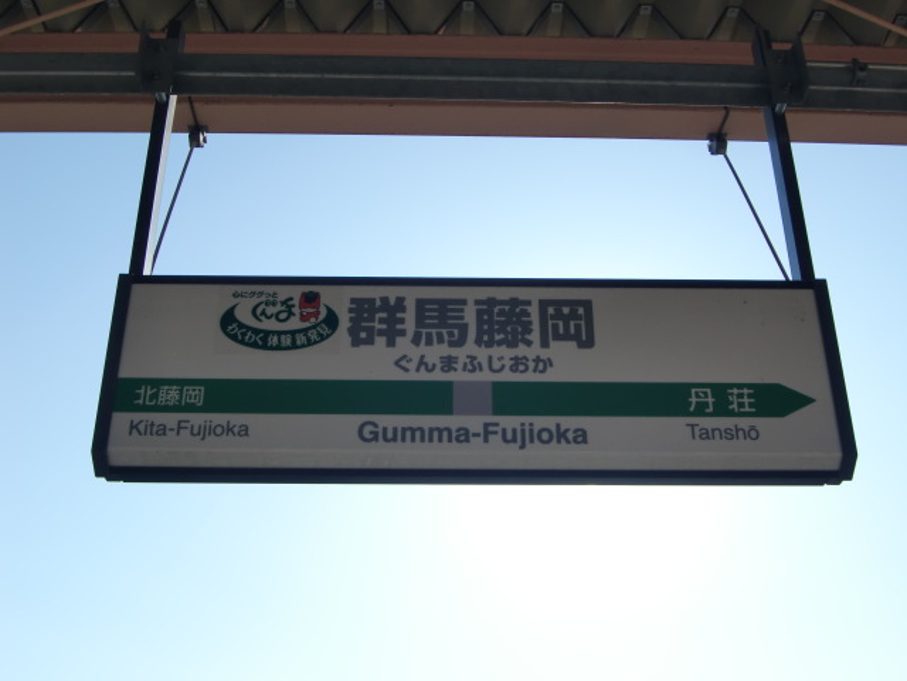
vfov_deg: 31.5
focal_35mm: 46
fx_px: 1205
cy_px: 340
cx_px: 454
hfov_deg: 41.2
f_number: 8.8
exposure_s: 1/160
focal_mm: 8.2
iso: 64
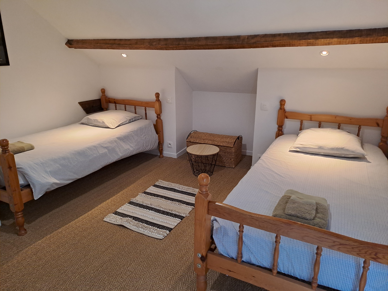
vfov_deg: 54.9
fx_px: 280
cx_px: 194
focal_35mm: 25
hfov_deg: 69.4
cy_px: 146
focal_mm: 4.65
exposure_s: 1/50
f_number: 1.8
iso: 200
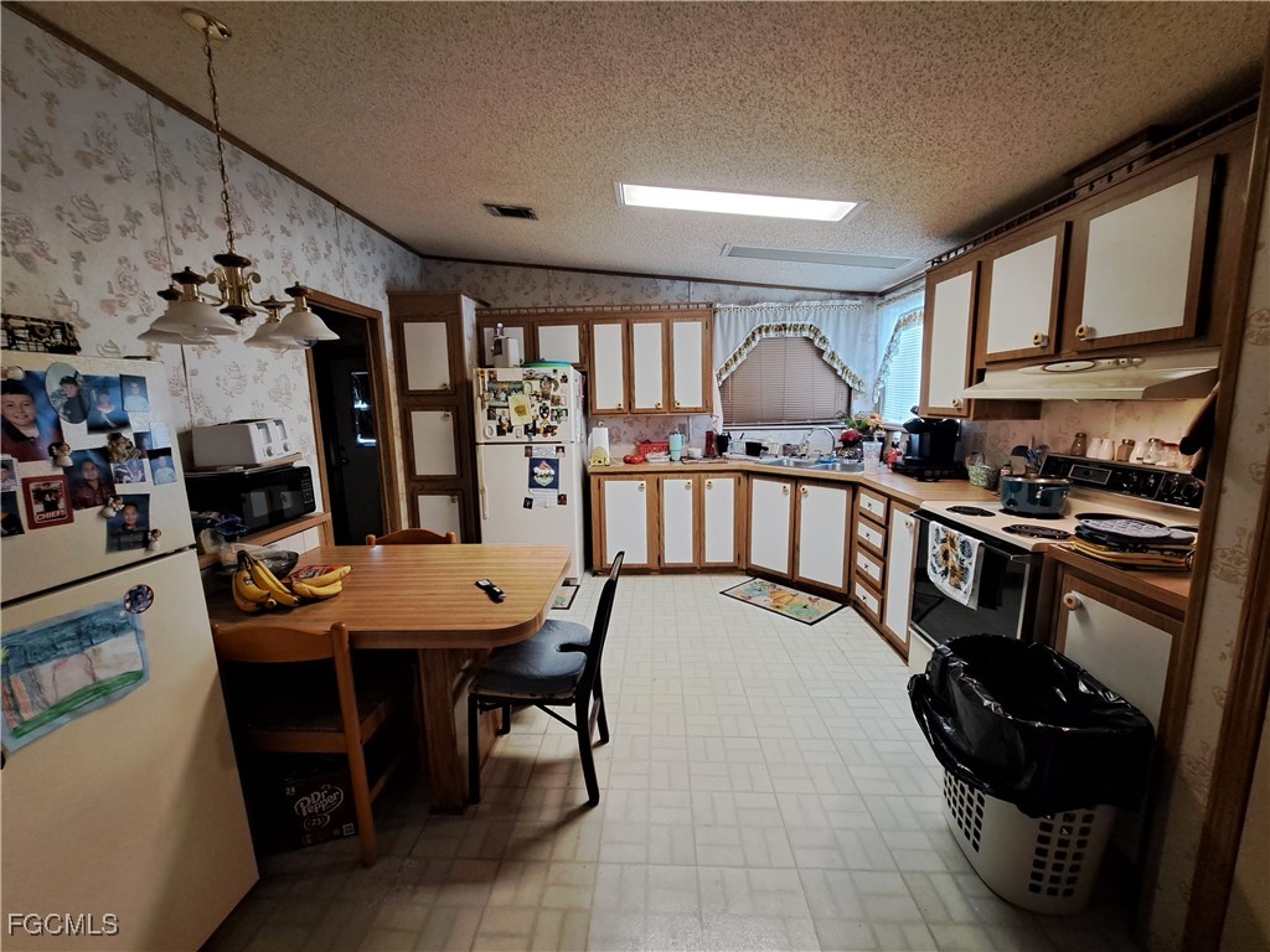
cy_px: 476
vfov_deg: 89.9
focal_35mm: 13
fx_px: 477
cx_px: 635
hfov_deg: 106.2
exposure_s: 1/24
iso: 200
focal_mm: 1.74
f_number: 2.2
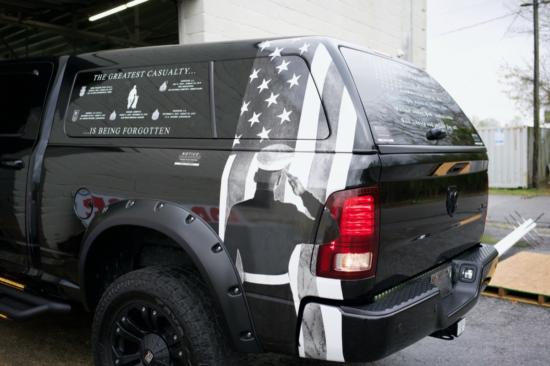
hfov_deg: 54.4
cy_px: 183
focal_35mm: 35
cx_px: 275
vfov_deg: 37.9
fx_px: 535
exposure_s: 1/1000
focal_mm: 35
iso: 1000
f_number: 2.8
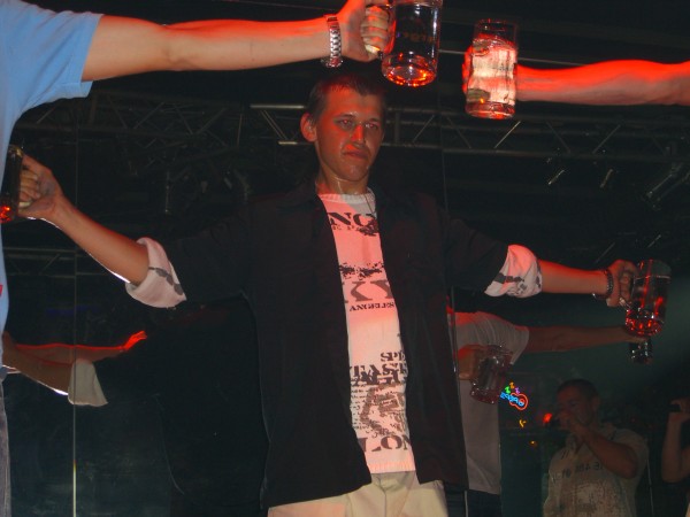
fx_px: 1355
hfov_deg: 28.6
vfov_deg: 21.6
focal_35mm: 68
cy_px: 258
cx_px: 345
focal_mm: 14.2
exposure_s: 1/60
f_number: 4
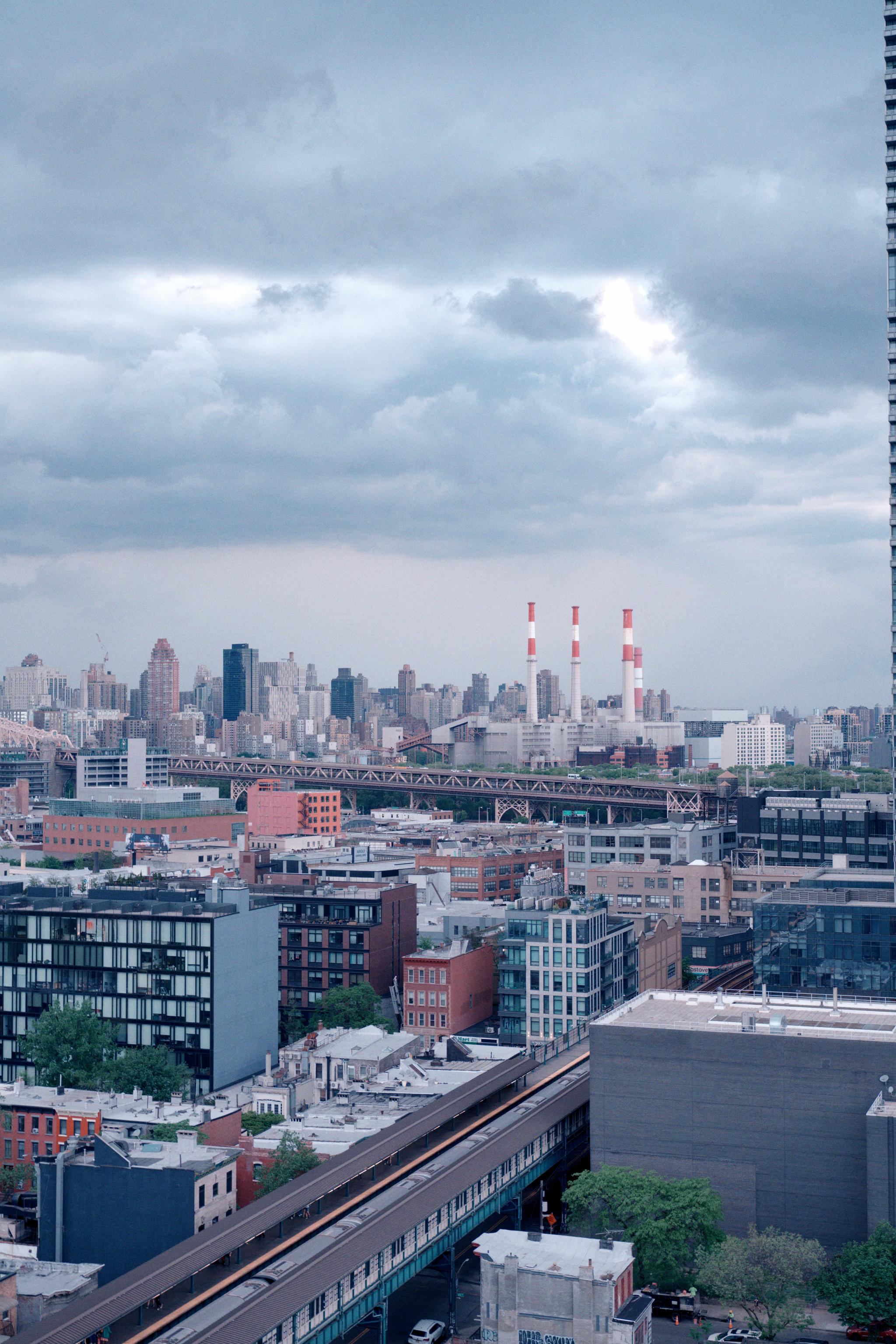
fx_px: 1755
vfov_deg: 41.9
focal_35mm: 47
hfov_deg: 28.6
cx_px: 448
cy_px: 672
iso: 100
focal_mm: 47
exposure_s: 1/200
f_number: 2.8
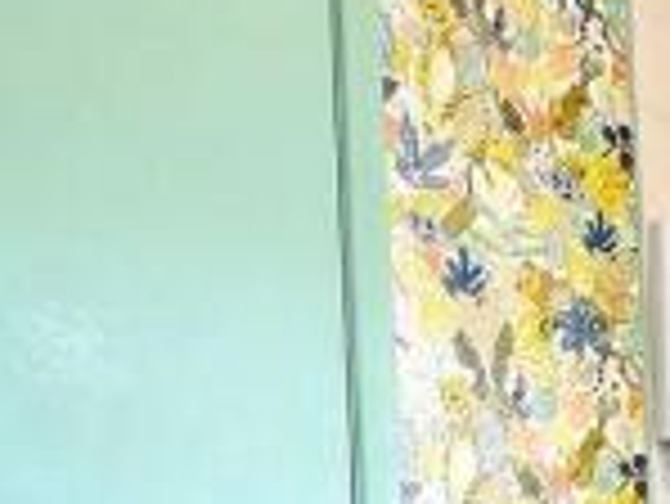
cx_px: 947
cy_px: 565
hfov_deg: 29.2
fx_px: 910
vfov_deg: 28.0
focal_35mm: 47
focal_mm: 2.03
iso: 125
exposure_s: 1/50
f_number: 1.8
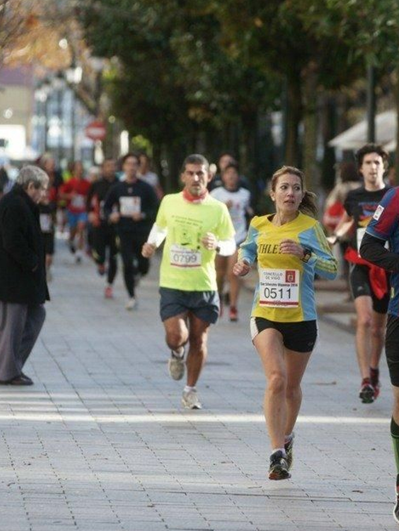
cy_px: 272
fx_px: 6055
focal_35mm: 394
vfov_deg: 5.0
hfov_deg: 3.8
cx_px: 347
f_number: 5.6
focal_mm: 250
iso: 640
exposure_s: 1/500
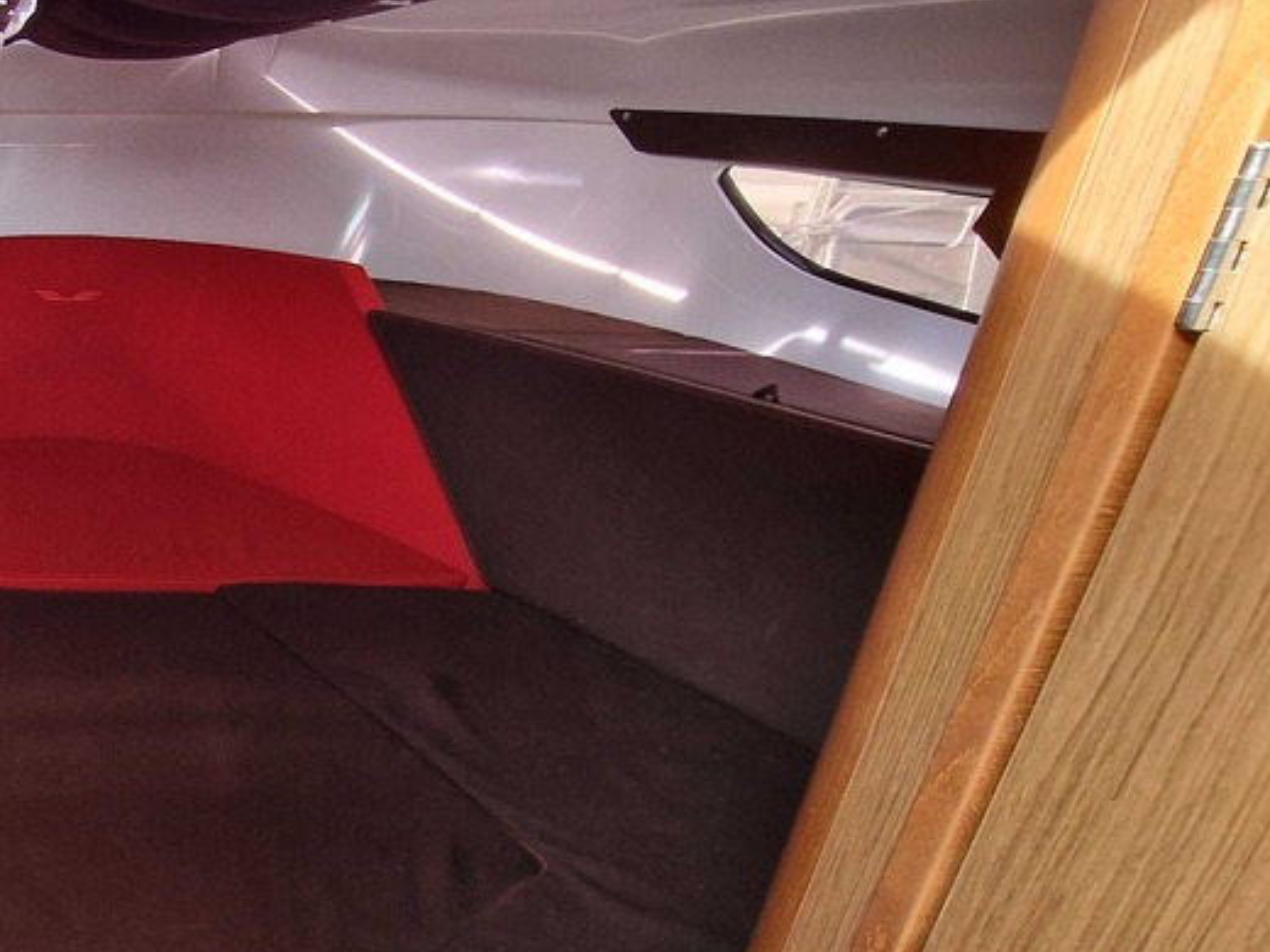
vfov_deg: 46.4
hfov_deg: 44.9
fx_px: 1101
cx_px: -137
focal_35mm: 30
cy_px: 591
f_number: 2.2
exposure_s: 1/60
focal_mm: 2.2
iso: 125
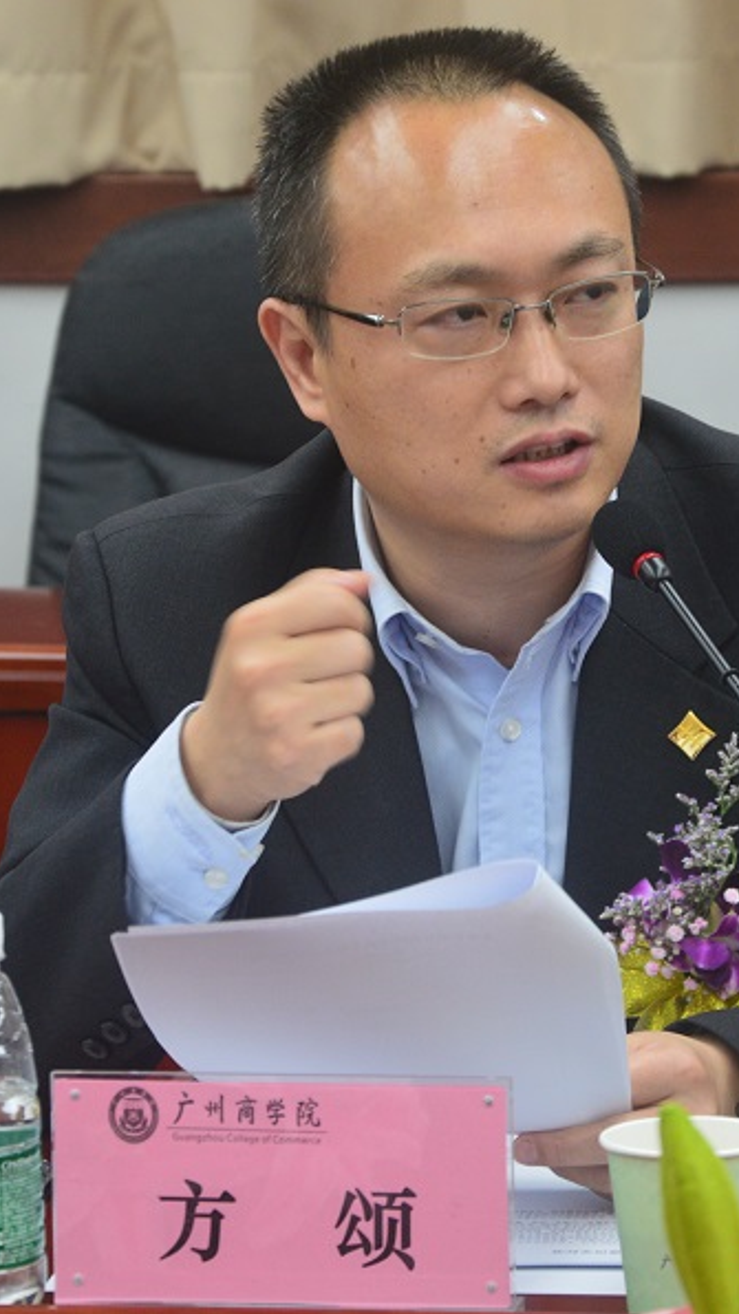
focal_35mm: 178
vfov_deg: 12.1
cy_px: 657
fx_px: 6197
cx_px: 485
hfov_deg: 6.8
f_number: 5.3
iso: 800
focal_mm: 75
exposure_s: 1/20
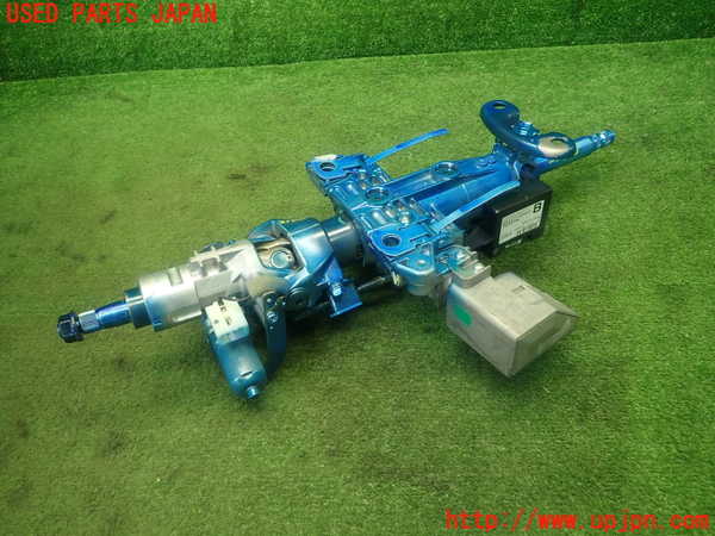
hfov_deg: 69.4
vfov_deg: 54.9
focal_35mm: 25
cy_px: 268
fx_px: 516
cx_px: 358
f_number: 2
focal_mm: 4.5
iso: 200
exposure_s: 1/50
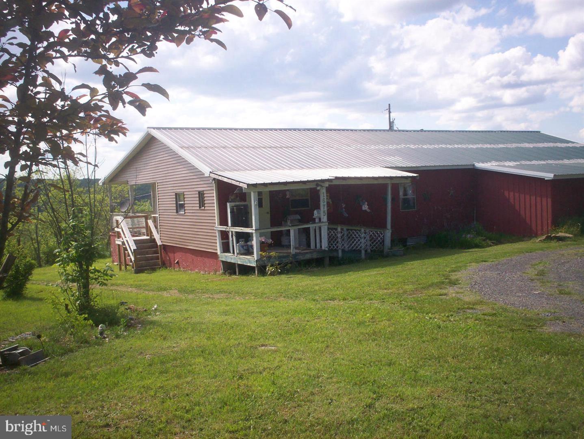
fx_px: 608
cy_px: 220
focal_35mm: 36
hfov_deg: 51.3
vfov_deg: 39.7
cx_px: 292
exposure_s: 1/439
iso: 100
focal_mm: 6
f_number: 4.5
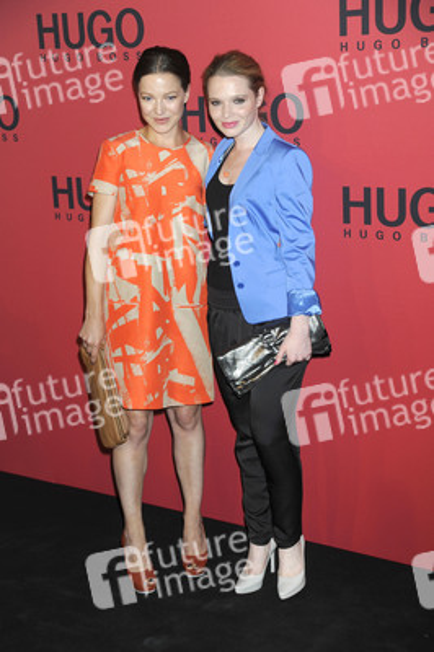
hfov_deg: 20.6
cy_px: 326
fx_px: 1195
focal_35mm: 66
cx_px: 217
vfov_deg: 30.5
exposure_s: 1/160
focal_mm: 66
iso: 400
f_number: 5.6
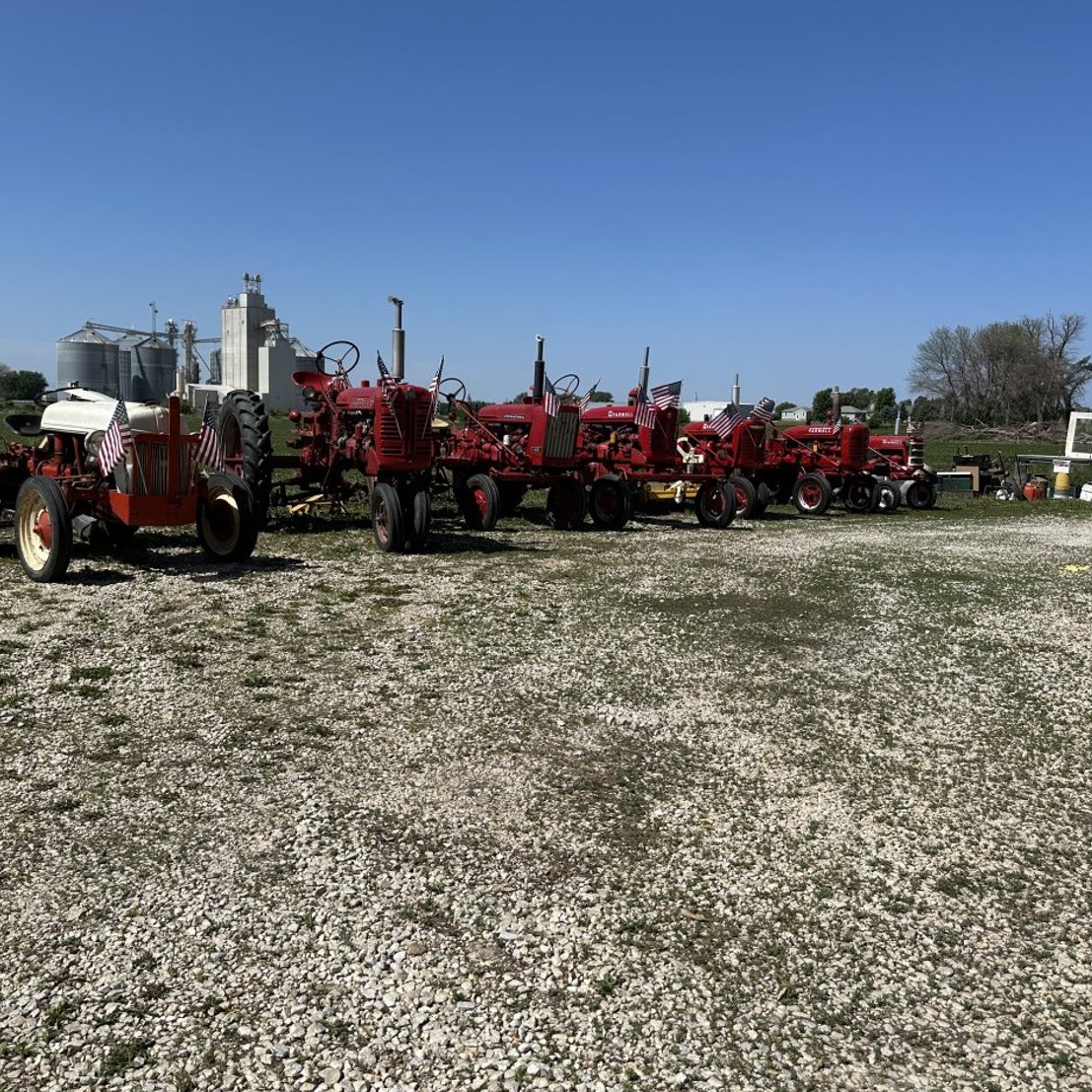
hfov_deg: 55.5
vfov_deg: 55.6
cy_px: 544
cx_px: 484
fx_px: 1035
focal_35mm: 29
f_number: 1.78
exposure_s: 1/7576
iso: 80
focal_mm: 6.86
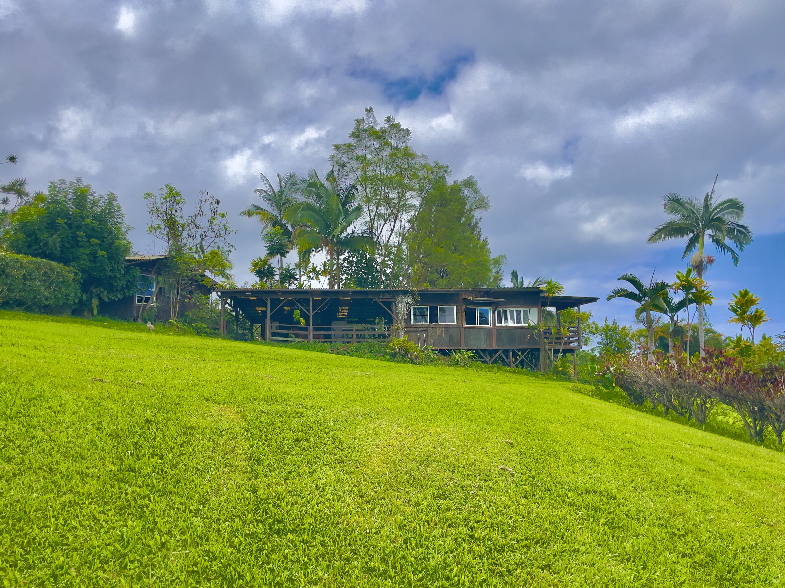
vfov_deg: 53.1
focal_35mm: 26
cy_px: 294
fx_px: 590
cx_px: 392
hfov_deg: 67.3
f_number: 1.6
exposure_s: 1/3205
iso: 32
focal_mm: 4.2
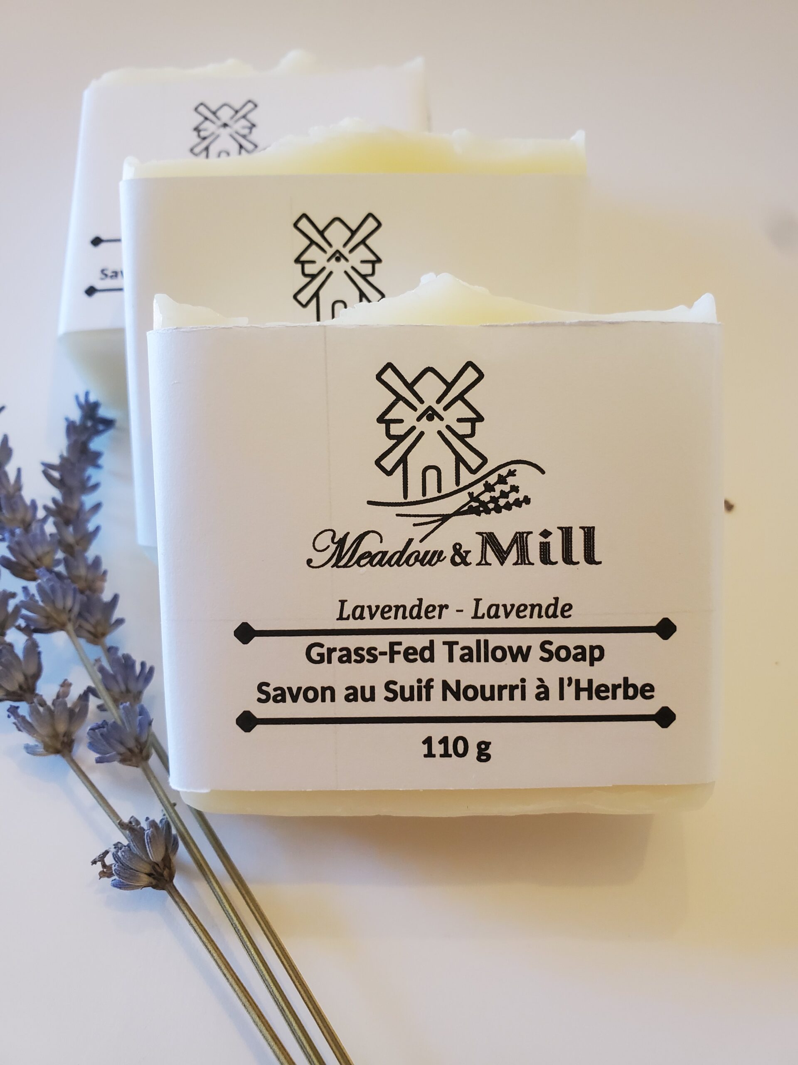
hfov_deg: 53.1
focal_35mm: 26
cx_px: 399
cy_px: 532
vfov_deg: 67.3
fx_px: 799
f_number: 2.4
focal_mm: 4.3
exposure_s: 1/60
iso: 200
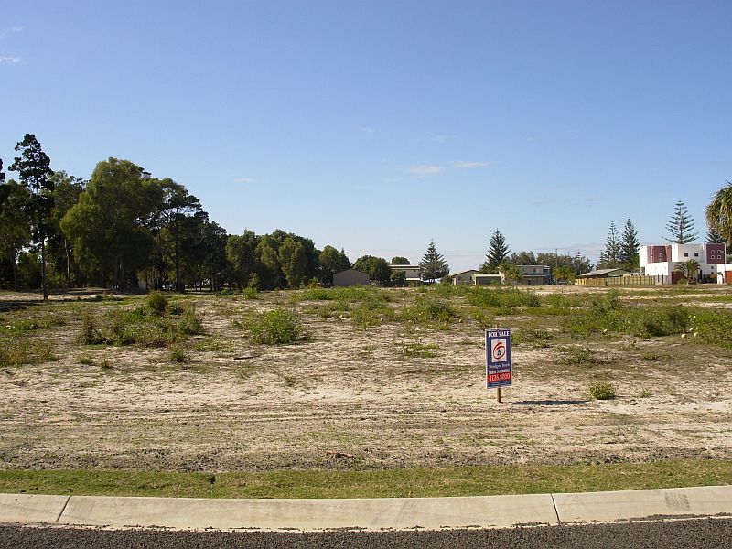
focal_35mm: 38
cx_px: 366
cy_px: 274
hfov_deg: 49.0
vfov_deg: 37.7
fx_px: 804
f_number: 4.9
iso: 50
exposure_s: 1/512
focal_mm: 6.3
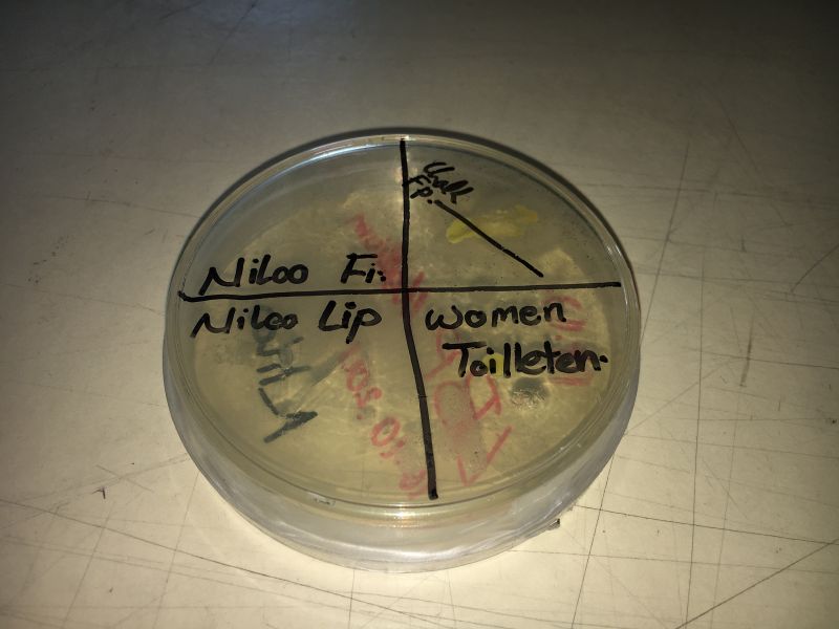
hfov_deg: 61.7
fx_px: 703
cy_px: 314
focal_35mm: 29
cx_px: 420
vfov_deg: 48.2
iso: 25
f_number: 2.2
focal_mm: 4.15
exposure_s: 1/214
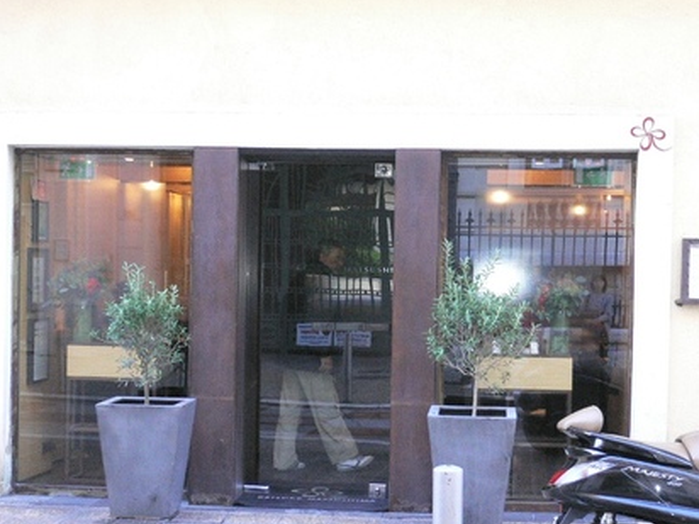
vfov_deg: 19.9
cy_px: 308
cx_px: 336
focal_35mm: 74
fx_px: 1494
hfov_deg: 26.3
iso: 400
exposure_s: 1/60
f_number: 3.8
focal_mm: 10.1
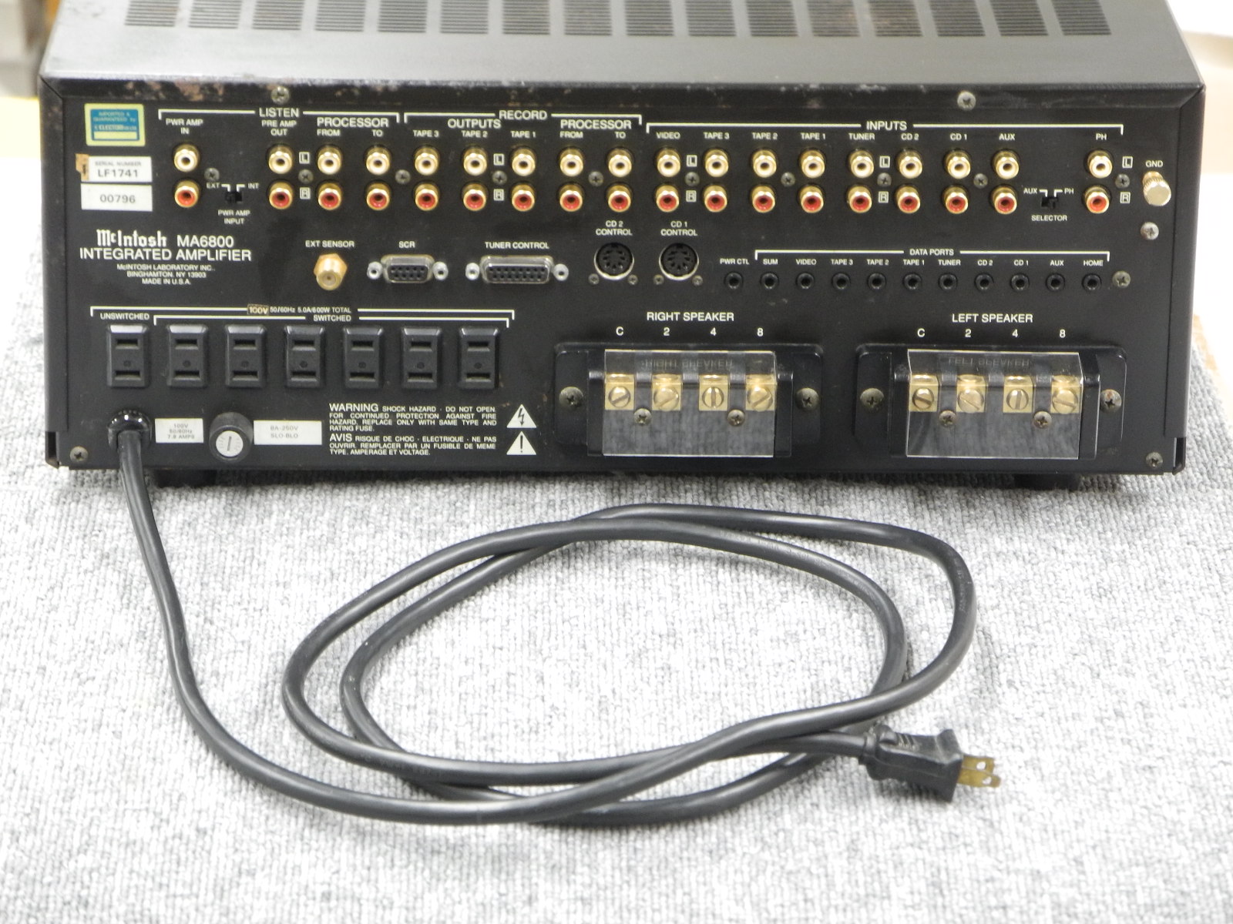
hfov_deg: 14.6
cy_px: 462
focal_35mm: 135
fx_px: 4809
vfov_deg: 11.0
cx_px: 616
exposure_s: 1/10
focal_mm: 28.9
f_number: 5
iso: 400
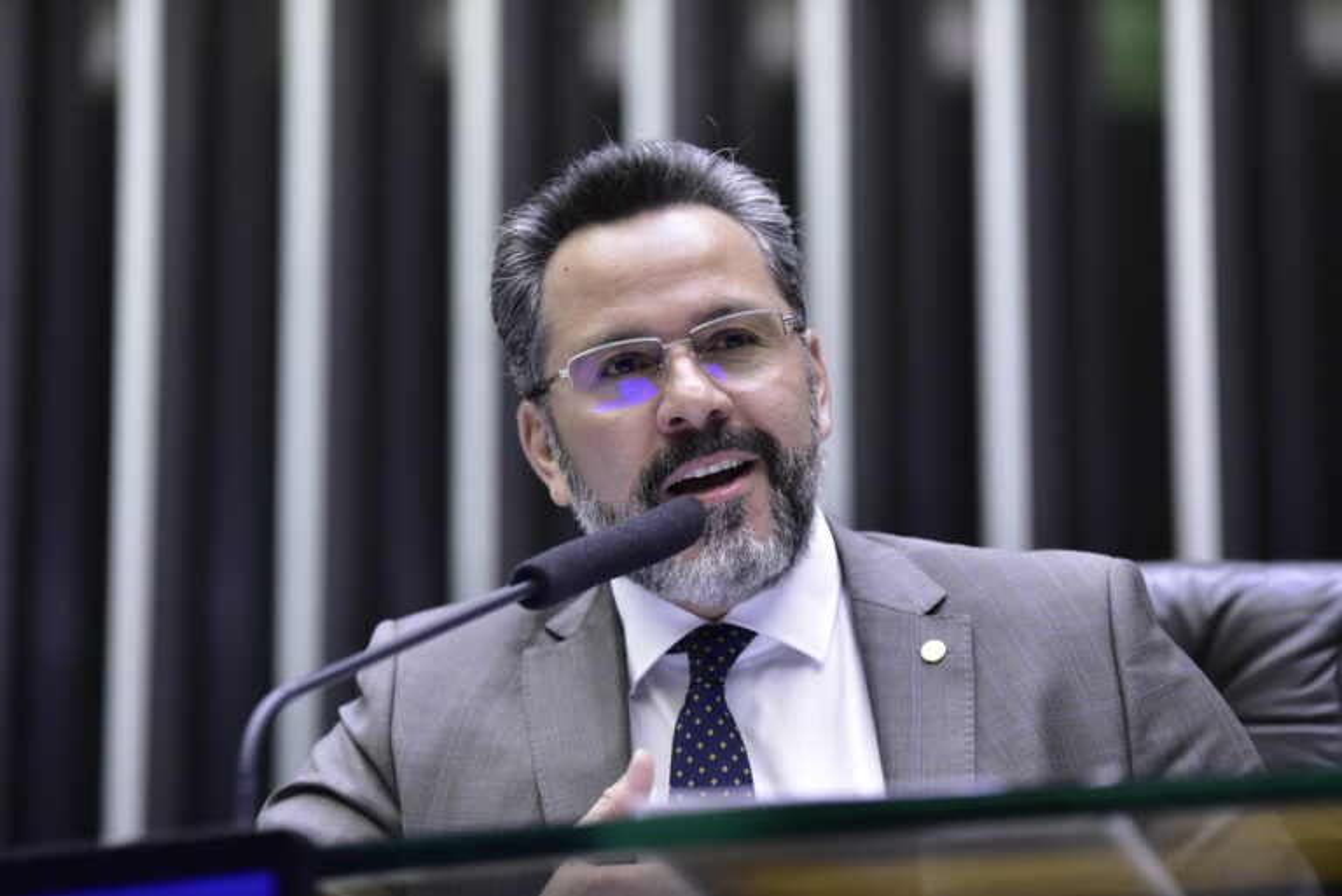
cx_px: 671
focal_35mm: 160
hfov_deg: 12.8
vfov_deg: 8.6
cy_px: 448
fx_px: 5968
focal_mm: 160
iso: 3200
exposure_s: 1/125
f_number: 3.5
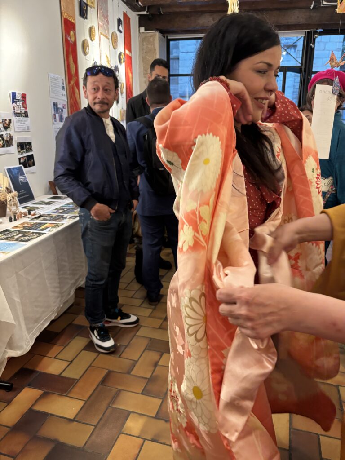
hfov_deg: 53.1
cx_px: 172
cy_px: 230
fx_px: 346
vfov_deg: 67.3
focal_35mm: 26
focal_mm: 5.96
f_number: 1.6
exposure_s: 1/50
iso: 400
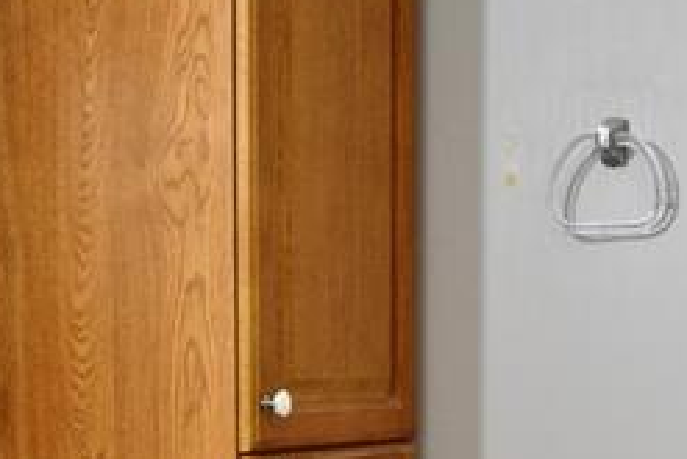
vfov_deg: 15.7
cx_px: 478
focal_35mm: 84
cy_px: 542
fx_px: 1604
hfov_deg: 24.0
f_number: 3.5
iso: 500
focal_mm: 18
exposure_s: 1/60
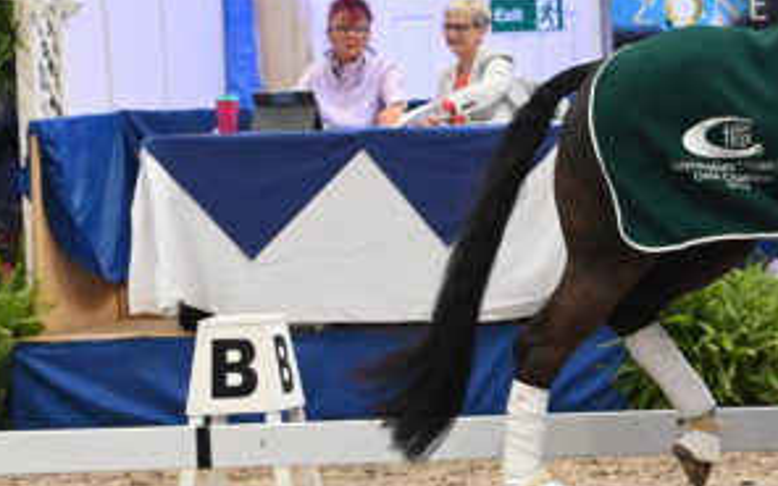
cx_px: 802
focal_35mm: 307
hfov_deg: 6.8
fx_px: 6509
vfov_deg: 4.3
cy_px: 91
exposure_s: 1/640
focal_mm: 120
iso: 16000
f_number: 5.6
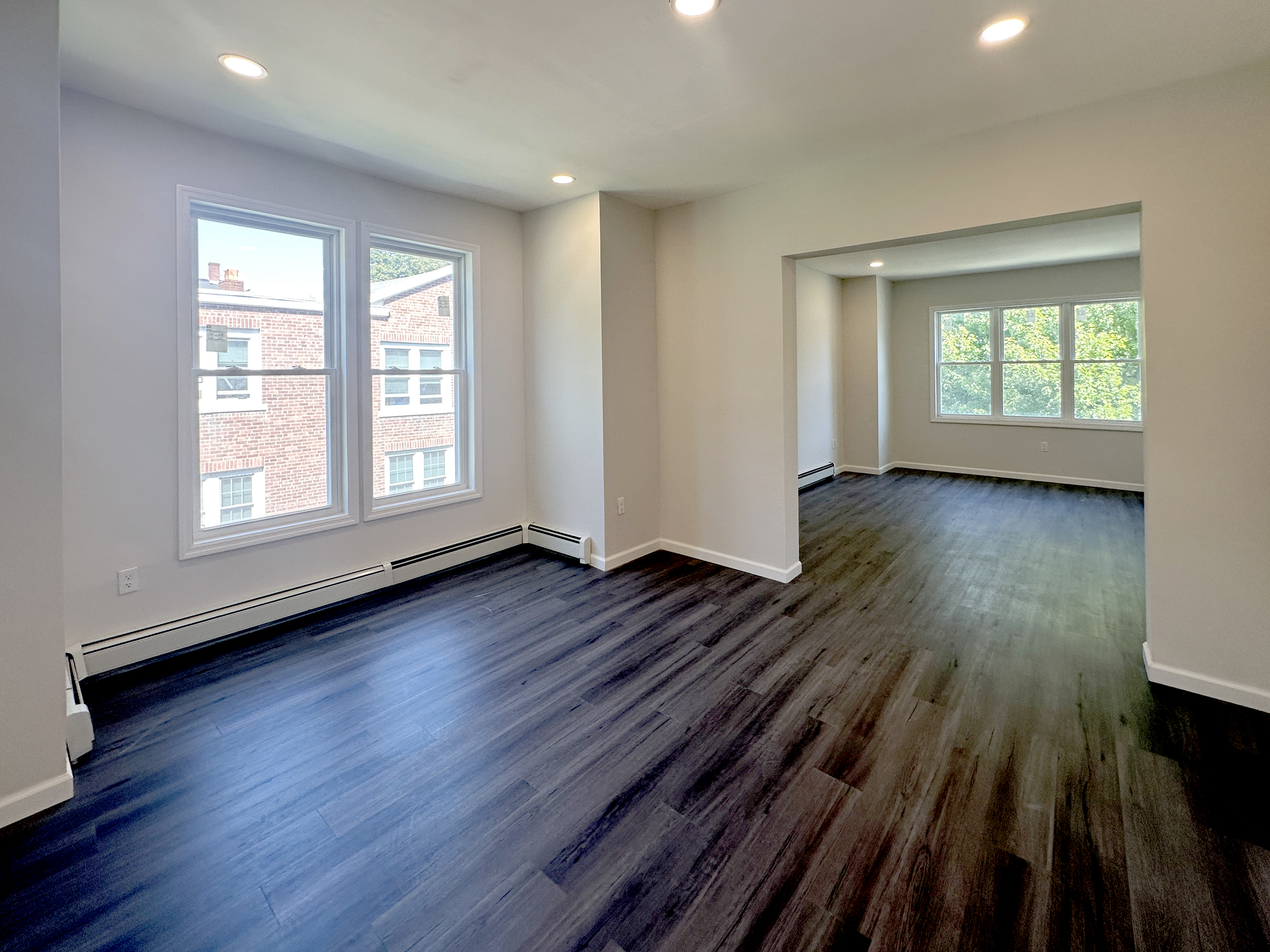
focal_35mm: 14
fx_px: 514
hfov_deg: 102.1
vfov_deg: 85.7
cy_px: 476
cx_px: 635
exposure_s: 1/120
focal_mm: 2.22
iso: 80
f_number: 2.2
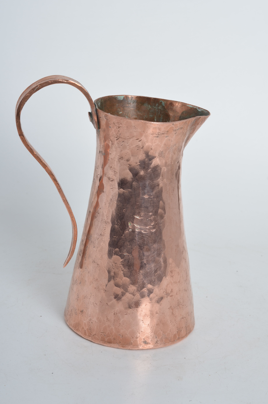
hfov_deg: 18.1
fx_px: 841
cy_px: 202
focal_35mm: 75
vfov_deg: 27.0
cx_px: 134
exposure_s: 1/125
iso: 100
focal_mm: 50
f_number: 11
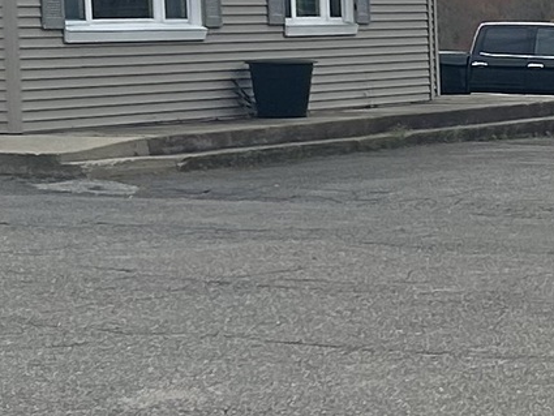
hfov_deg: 10.3
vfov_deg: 7.9
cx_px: 739
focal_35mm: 188
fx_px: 3010
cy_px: 203
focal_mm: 5.7
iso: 50
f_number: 1.5
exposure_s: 1/7463
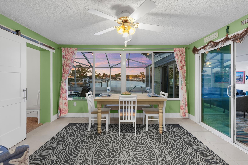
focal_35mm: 16
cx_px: 124
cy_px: 82
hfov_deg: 95.0
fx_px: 114
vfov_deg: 72.0
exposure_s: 1/10
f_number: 7.1
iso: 1000
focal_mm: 16.5
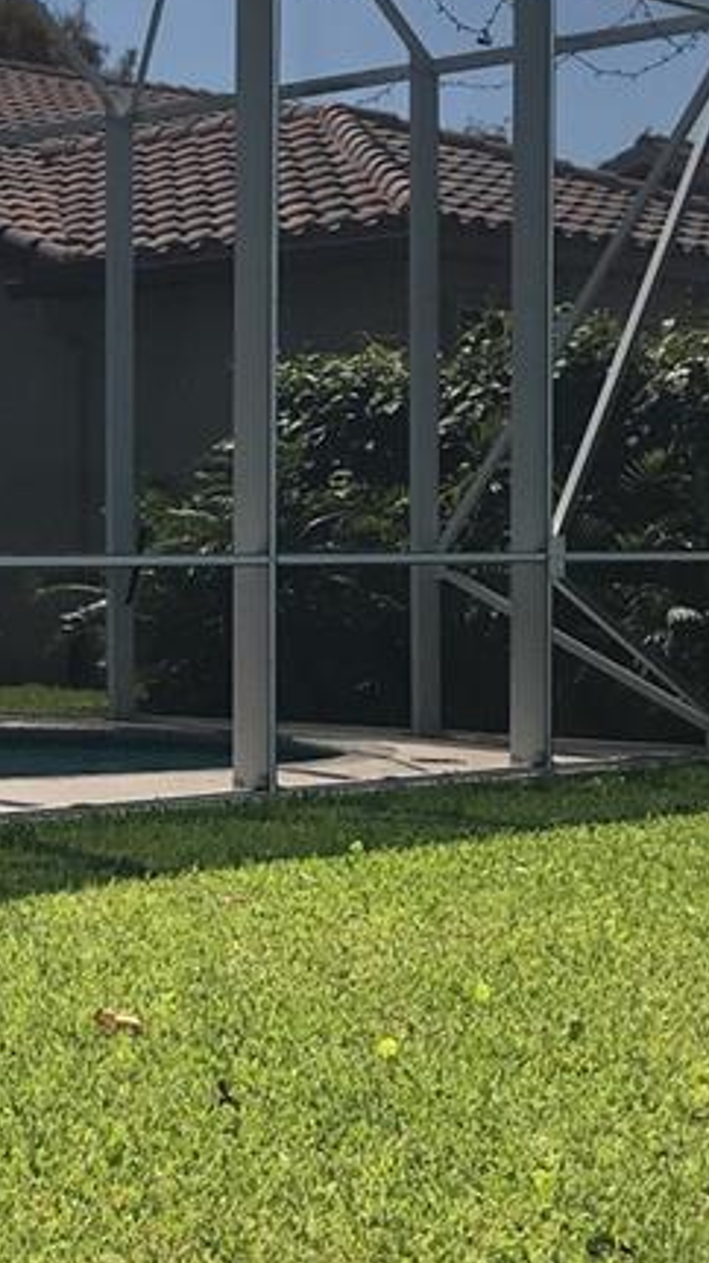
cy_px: 636
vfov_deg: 25.0
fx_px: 2845
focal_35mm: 85
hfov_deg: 13.8
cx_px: -146
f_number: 1.8
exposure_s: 1/2740
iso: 20
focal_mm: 3.99
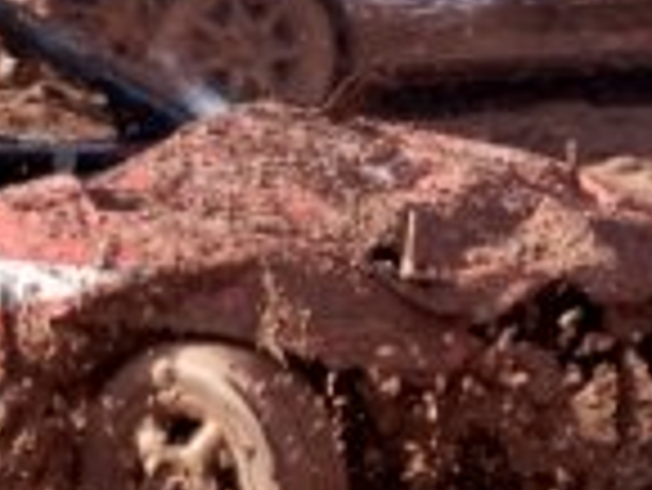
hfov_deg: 5.6
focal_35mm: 350
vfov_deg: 4.2
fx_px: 6600
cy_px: -45
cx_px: 76
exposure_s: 1/500
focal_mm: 55
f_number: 5.3
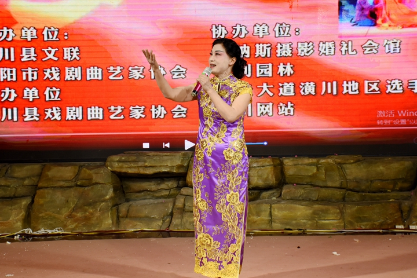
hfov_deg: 28.8
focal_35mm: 70
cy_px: 130
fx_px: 811
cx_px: 214
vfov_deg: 19.5
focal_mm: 42
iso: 800
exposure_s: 1/200
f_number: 7.1
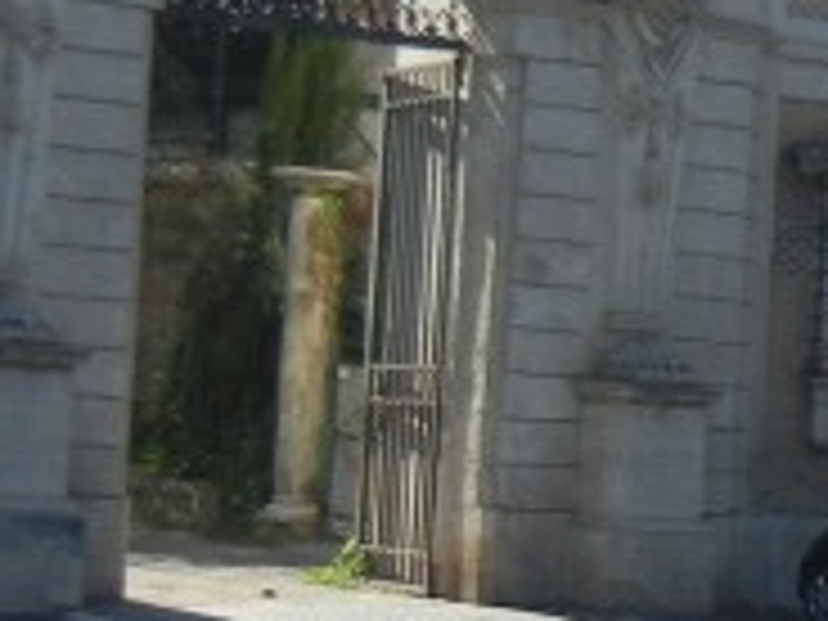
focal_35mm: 167
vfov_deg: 8.9
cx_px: 1292
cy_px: 414
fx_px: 3995
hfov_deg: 11.3
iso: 160
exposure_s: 1/767
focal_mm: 5.4
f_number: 3.5
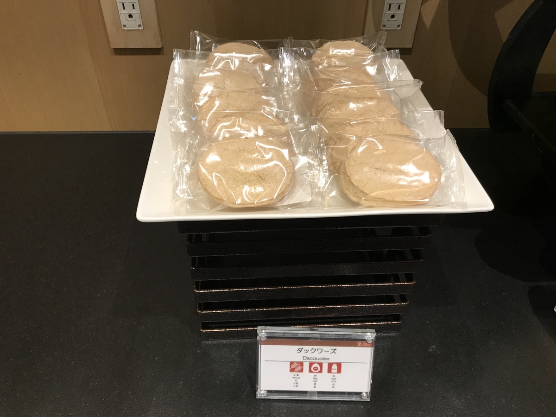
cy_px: 208
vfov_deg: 49.7
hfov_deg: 63.4
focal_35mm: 28
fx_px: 450
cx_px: 278
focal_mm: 3.99
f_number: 1.8
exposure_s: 1/20
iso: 32
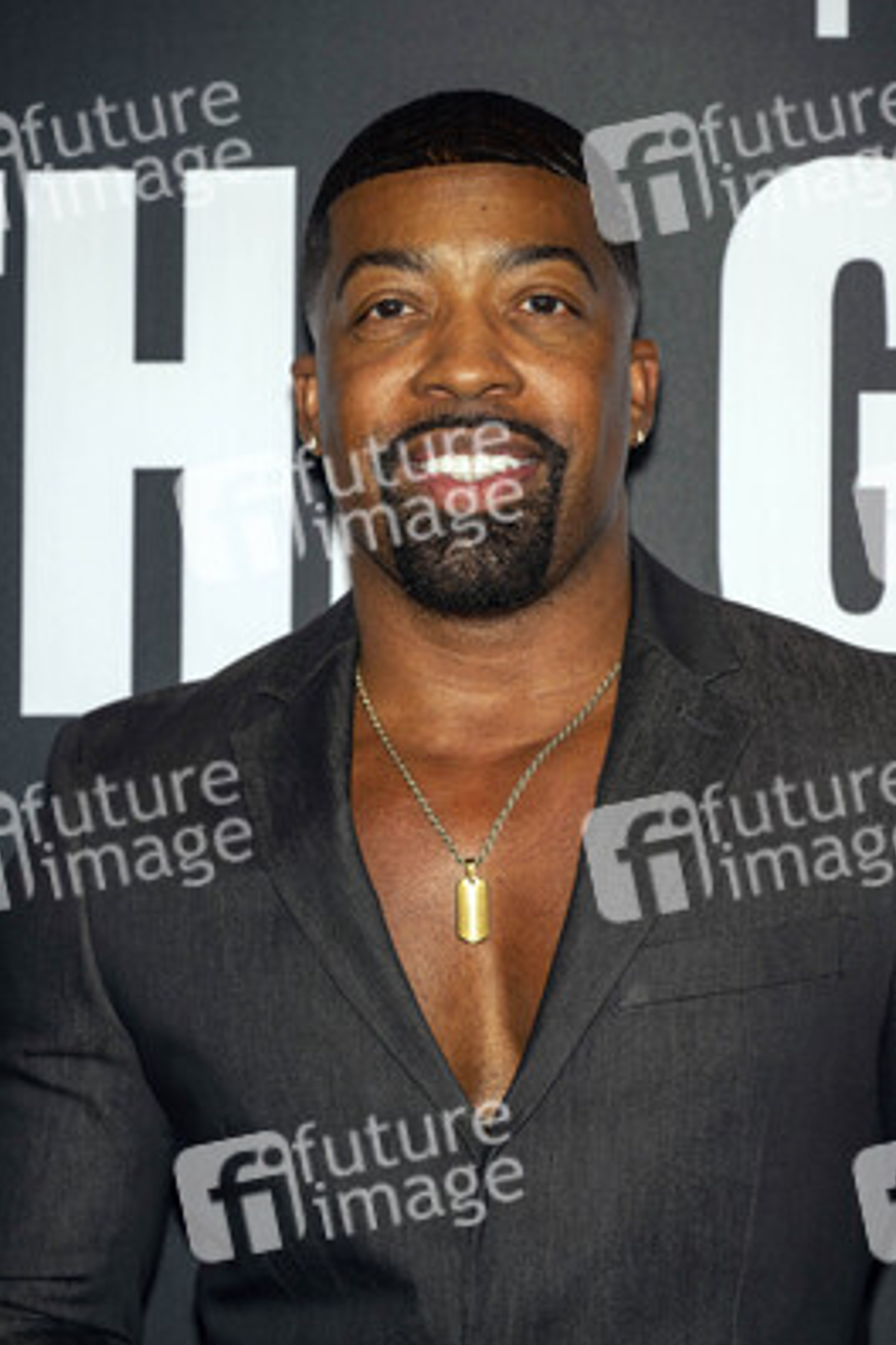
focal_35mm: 97
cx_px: 448
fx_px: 3621
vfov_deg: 21.0
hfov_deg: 14.1
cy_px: 672
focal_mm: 96
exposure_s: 1/200
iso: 800
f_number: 5.6
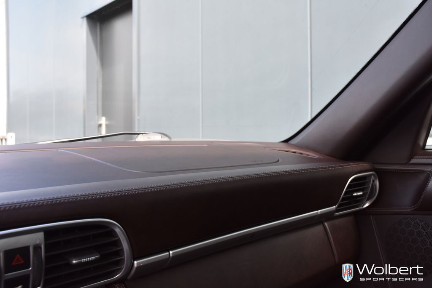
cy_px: 144
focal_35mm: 38
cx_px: 216
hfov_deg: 51.3
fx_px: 450
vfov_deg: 35.5
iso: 800
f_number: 7.1
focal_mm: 25
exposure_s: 1/200
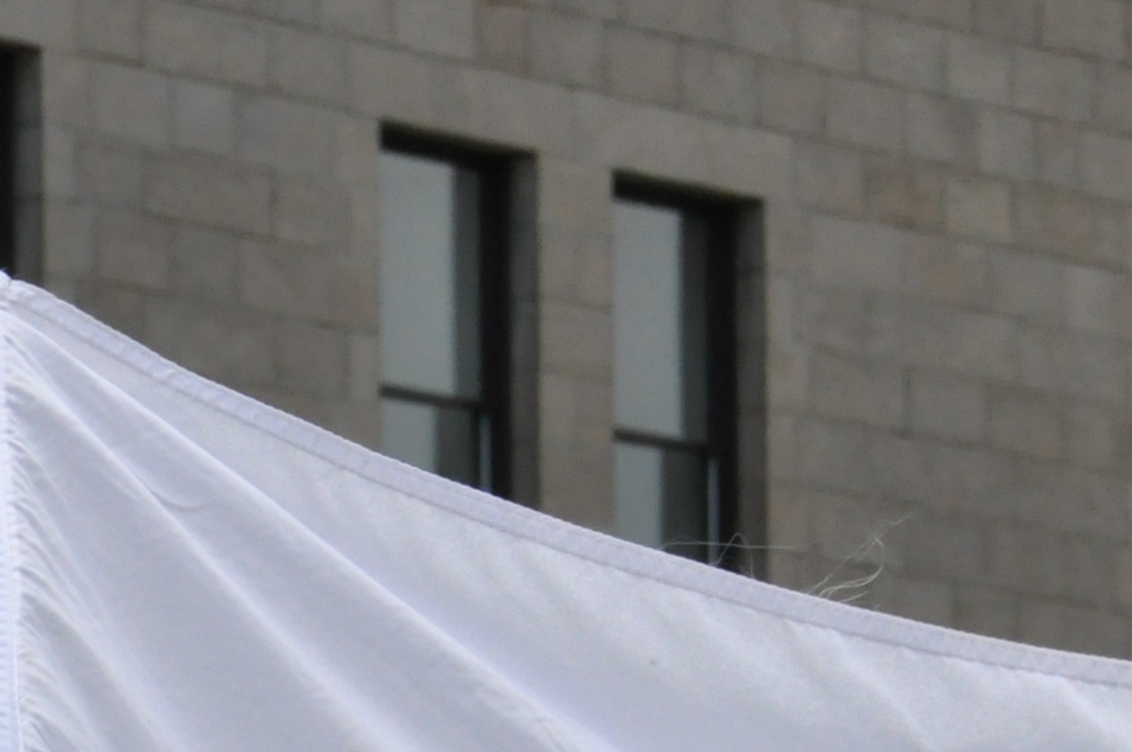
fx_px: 13910
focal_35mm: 443
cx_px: 203
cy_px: 906
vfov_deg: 3.1
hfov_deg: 4.7
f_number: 14
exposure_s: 1/800
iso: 1000
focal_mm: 75
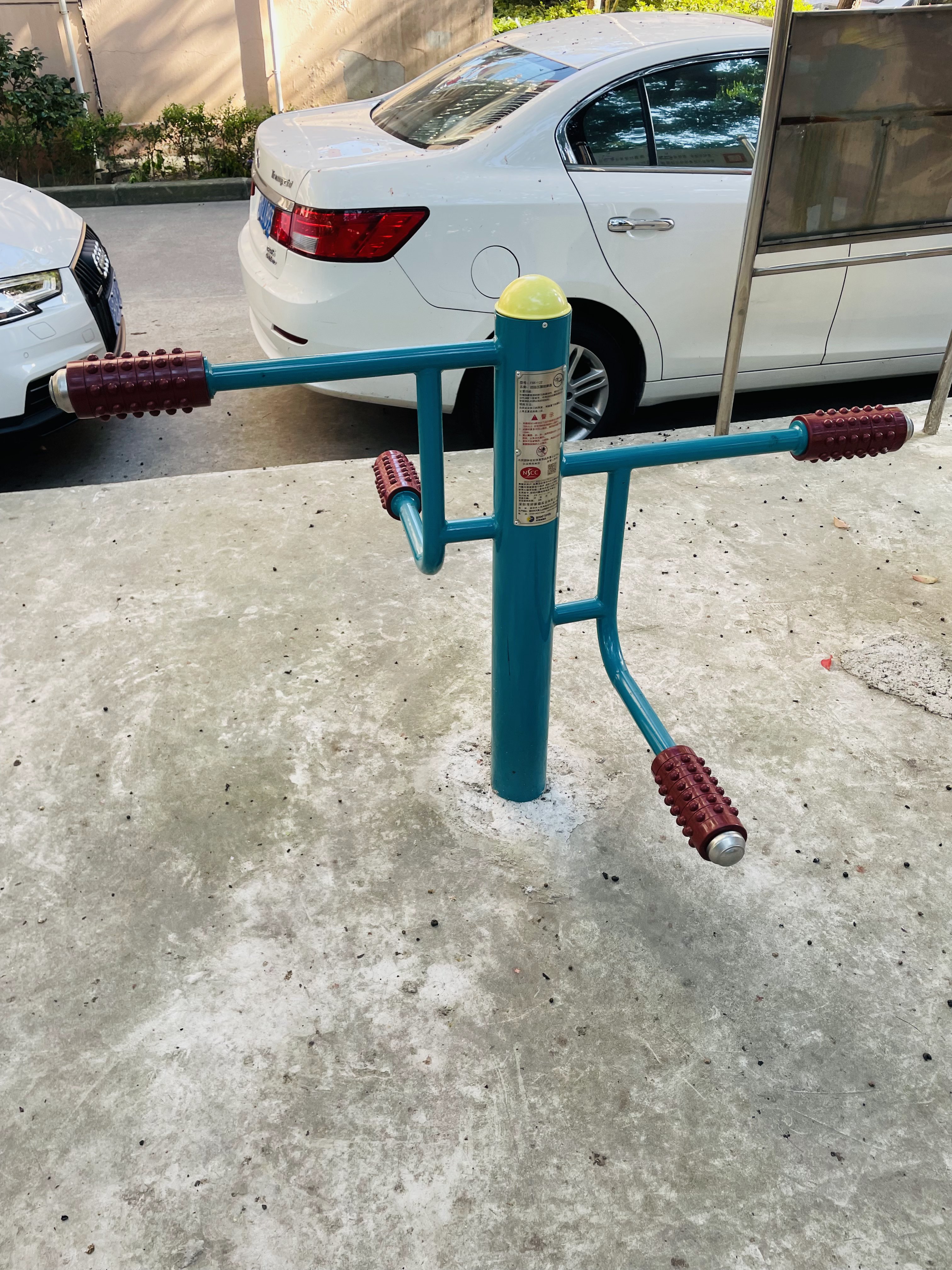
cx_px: 476
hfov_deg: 53.1
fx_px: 953
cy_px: 635
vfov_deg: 67.3
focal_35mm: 26
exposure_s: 1/150
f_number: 1.6
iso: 32
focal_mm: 4.2
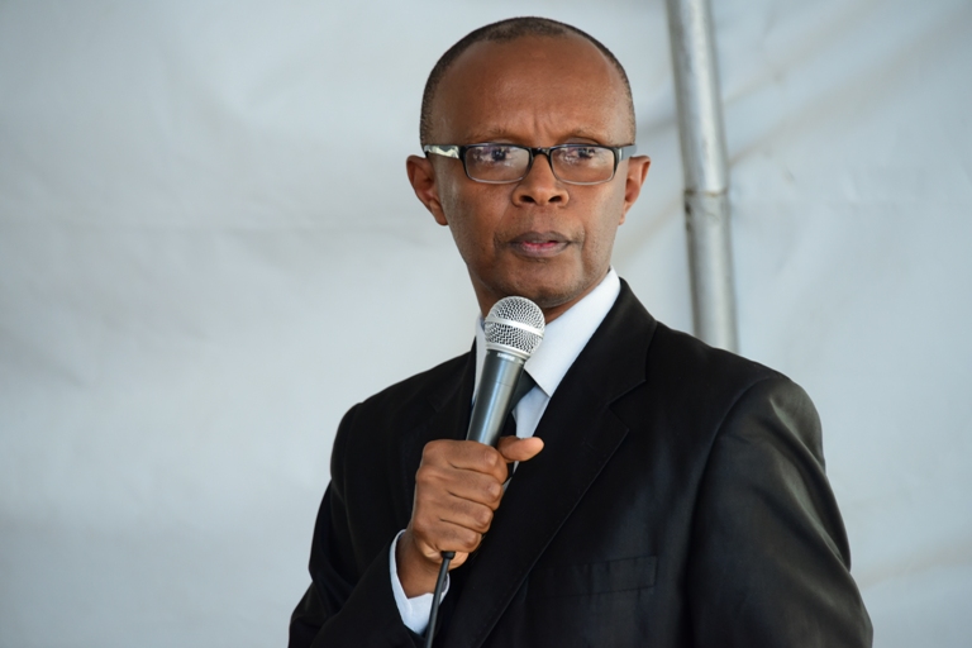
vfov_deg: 5.5
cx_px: 486
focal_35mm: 250
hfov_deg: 8.2
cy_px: 324
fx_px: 6749
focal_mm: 250
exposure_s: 1/80
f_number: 5.6
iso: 1250
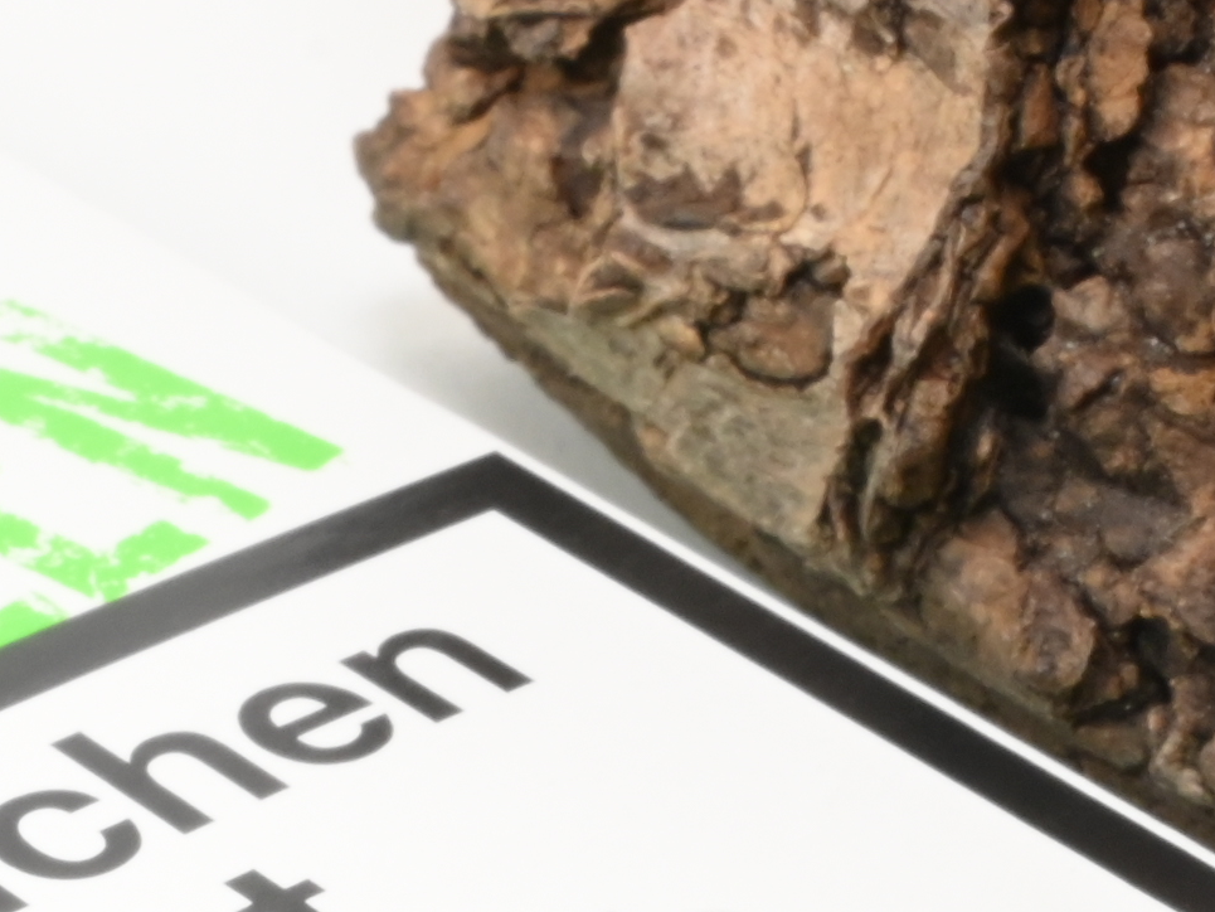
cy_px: 1105
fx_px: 5479
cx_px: 24
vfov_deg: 9.4
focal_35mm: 156
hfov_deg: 12.5
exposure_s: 1/15
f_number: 22
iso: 640
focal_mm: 25
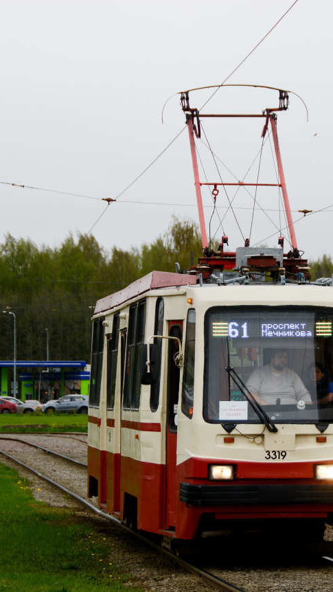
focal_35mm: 178
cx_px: 257
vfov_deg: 12.1
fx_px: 2790
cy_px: 297
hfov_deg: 6.8
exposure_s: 1/320
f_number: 5
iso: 100
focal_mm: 75
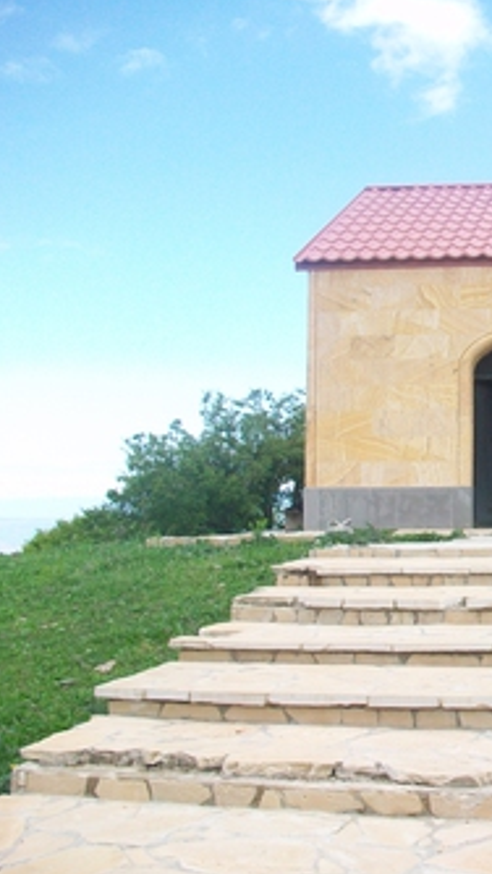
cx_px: 552
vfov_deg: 43.7
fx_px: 1090
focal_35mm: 47
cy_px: 437
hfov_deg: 23.7
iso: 64
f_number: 2.8
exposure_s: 1/400
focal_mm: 5.7
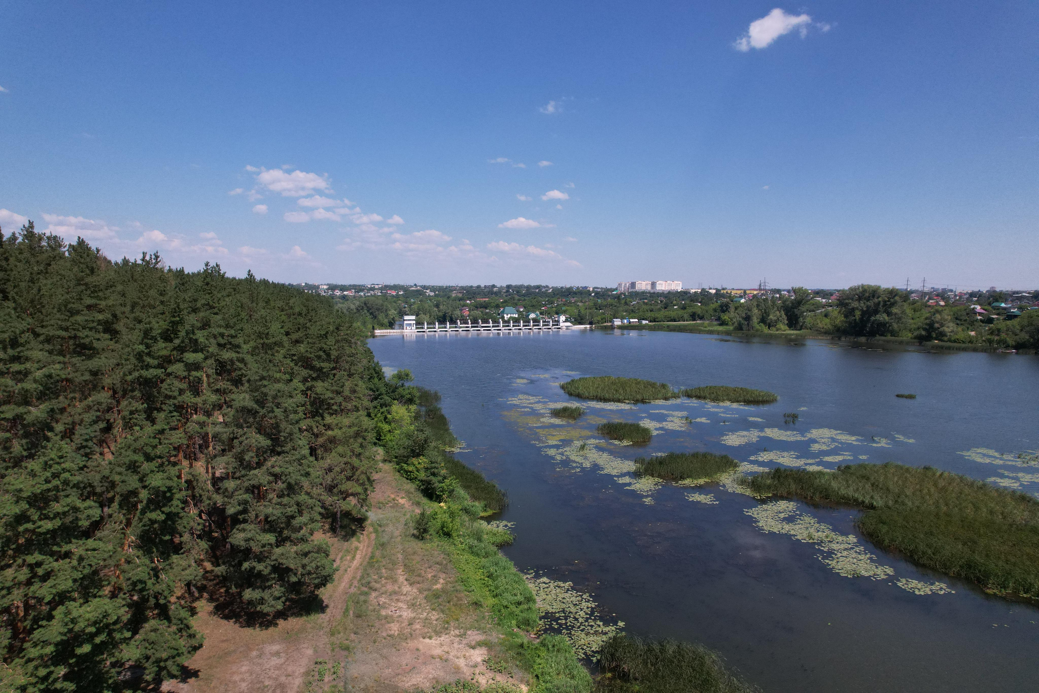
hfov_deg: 78.6
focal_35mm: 22
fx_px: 635
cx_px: 520
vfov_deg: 57.2
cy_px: 346
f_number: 2.8
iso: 400
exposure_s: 1/240
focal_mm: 8.38
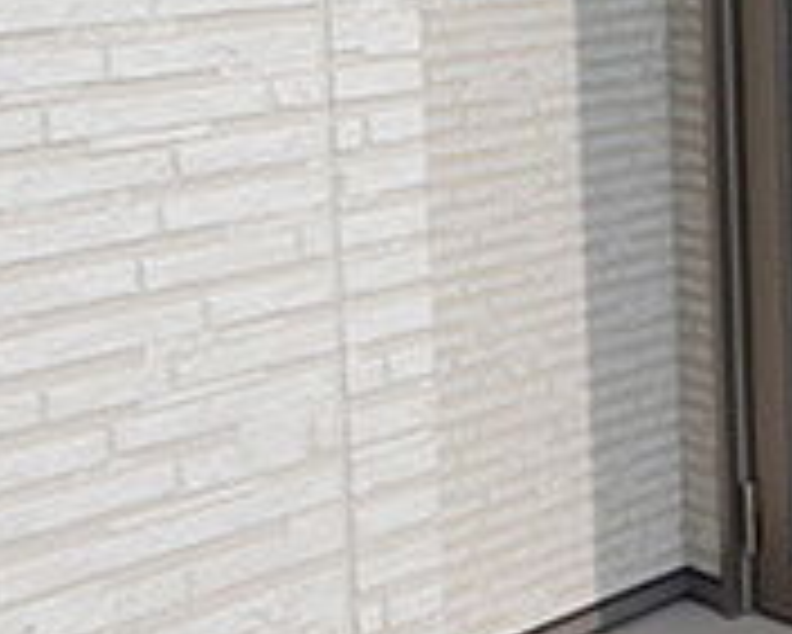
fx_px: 1876
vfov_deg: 18.6
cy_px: -22
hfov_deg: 22.5
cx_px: 864
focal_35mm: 80
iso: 125
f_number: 4.1
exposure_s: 1/1250
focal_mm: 4.3
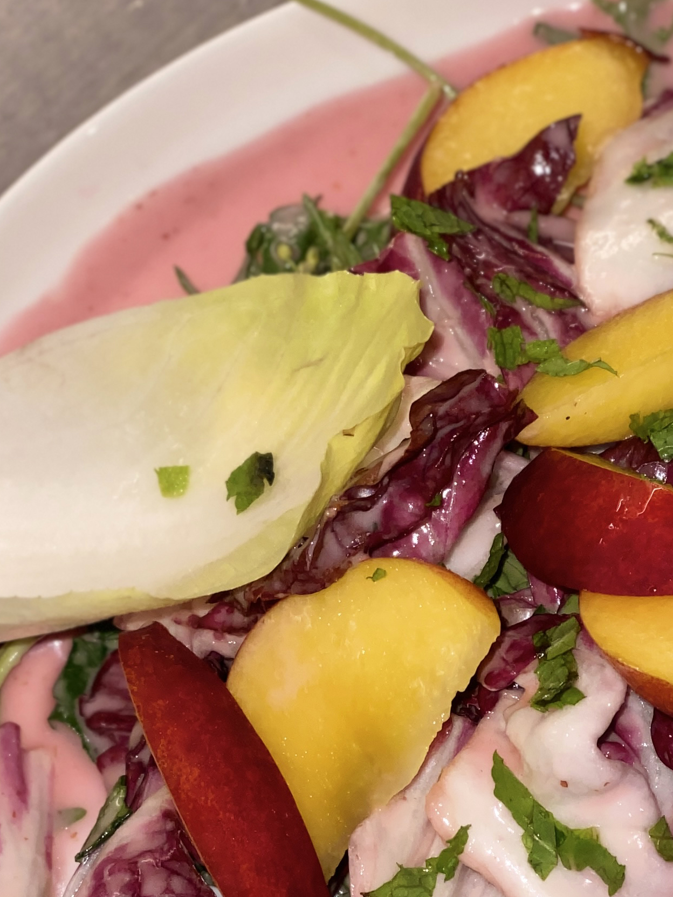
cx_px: 687
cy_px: 763
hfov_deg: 11.6
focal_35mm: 126
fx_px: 3266
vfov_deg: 15.5
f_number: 2
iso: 20
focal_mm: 6
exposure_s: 1/41
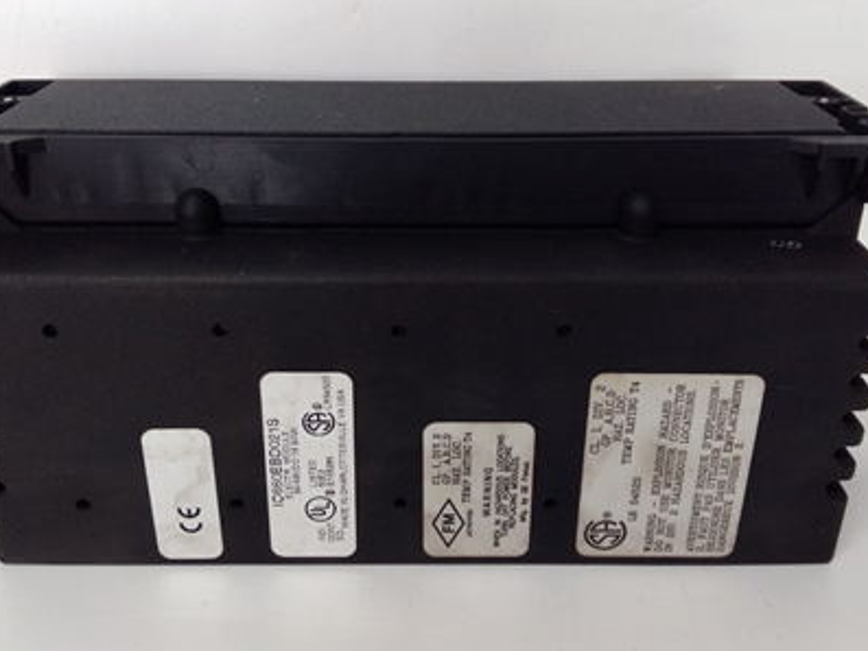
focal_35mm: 34
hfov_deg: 53.9
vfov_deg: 41.7
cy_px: 283
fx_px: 853
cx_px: 431
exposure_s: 1/33
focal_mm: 3.79
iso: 194
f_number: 2
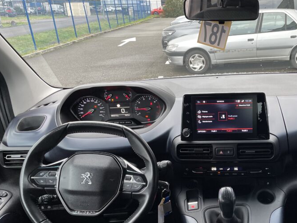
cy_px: 147
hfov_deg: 45.2
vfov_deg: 35.6
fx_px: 343
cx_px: 224
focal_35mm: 40
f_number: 1.6
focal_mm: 4.2
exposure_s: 1/121
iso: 125
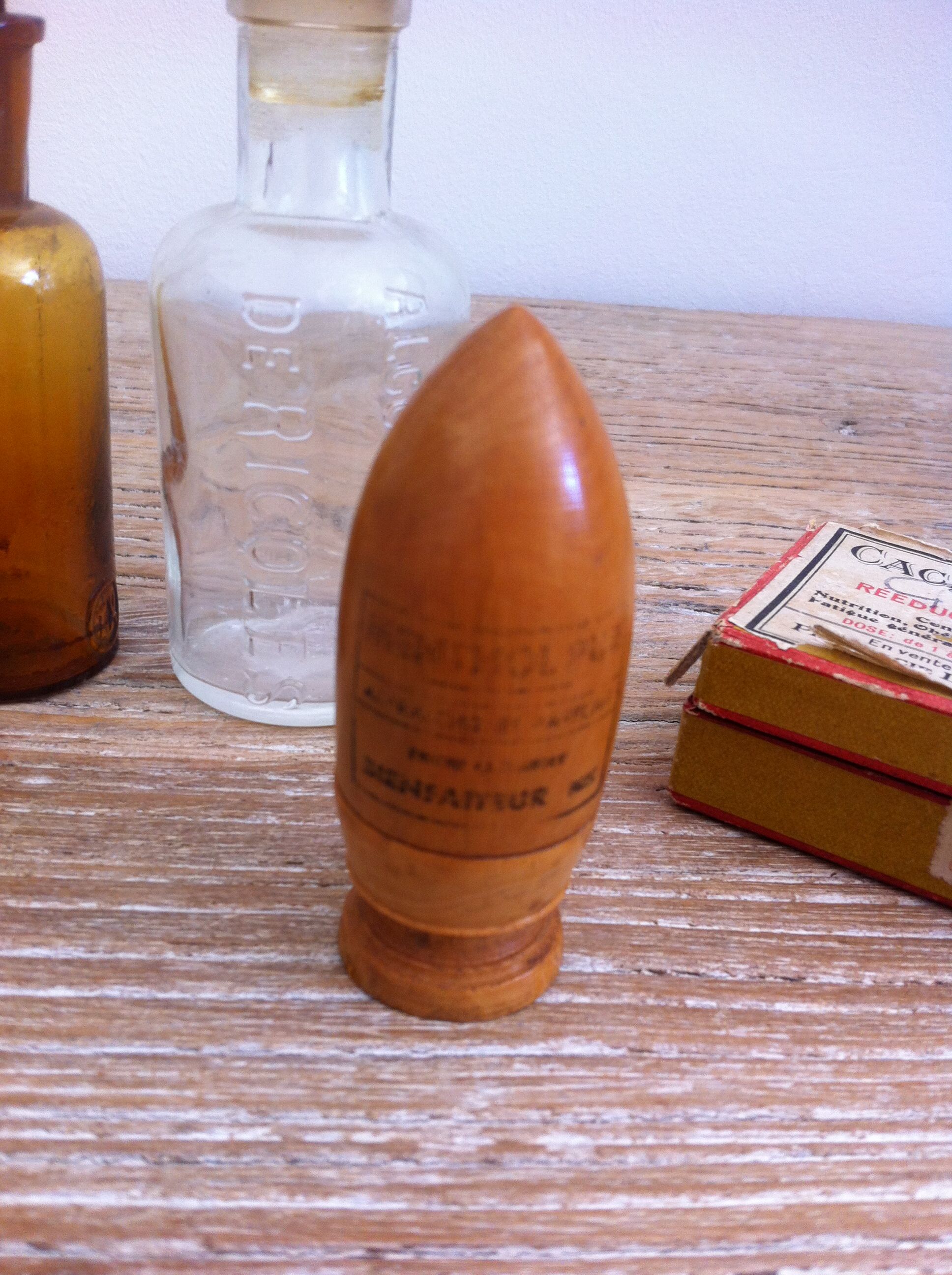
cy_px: 638
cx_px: 476
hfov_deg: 40.6
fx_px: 1287
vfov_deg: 52.7
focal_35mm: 35
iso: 80
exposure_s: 1/24
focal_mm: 3.85
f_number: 2.8
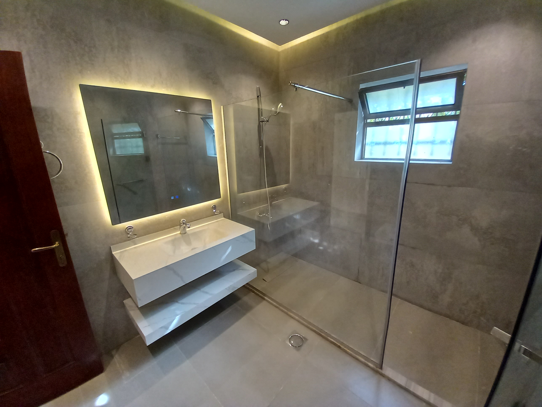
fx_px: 204
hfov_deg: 106.2
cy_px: 204
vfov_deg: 89.9
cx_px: 271
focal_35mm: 13
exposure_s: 1/50
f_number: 2.2
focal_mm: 1.13
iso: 160
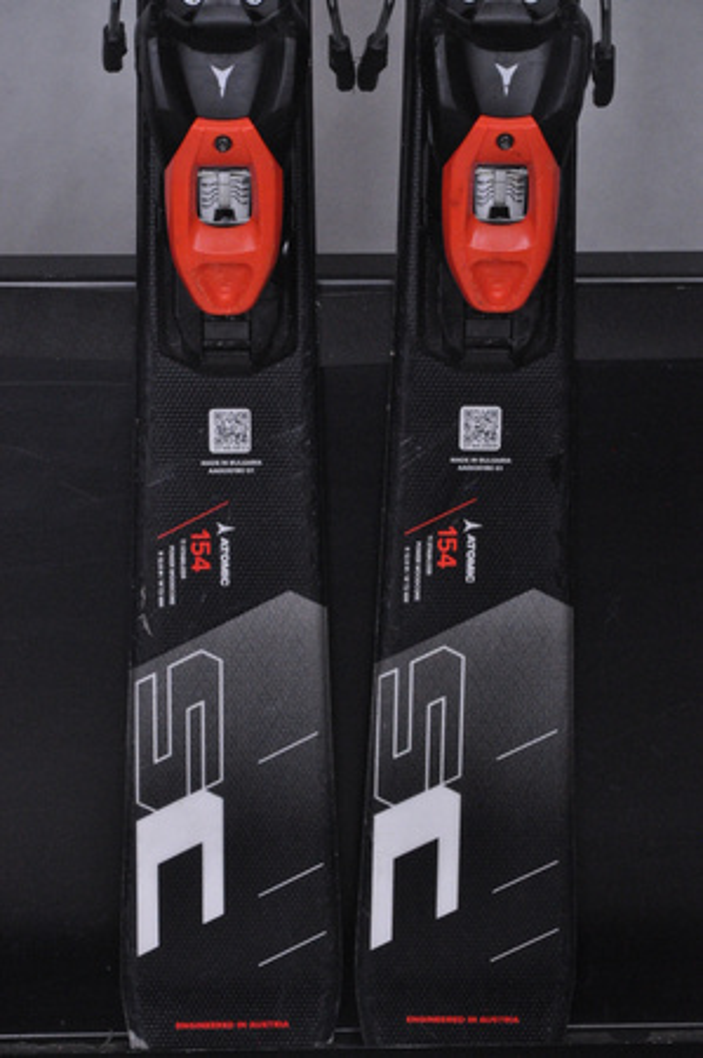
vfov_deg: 15.2
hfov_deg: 10.1
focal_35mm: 135
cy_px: 529
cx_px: 352
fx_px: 3963
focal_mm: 90
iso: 3200
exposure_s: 1/125
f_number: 9.5
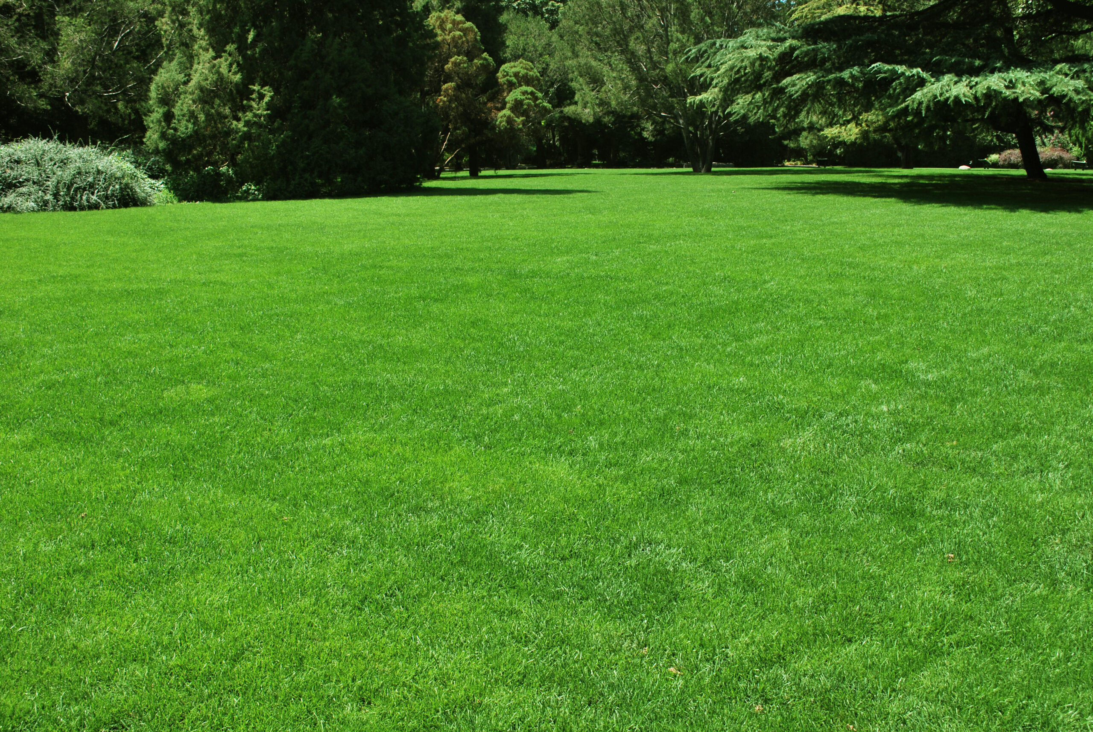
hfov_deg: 53.1
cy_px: 366
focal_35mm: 36
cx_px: 546
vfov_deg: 37.0
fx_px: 1094
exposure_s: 1/125
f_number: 9
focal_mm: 24
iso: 100
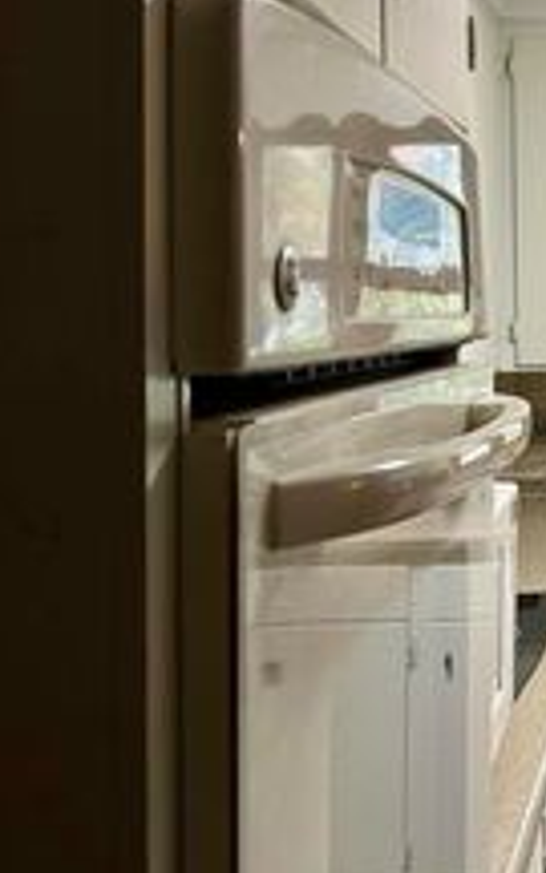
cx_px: 813
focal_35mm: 59
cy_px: 289
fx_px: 1405
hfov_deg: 19.3
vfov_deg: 34.2
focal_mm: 6.86
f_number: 1.78
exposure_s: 1/60
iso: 160
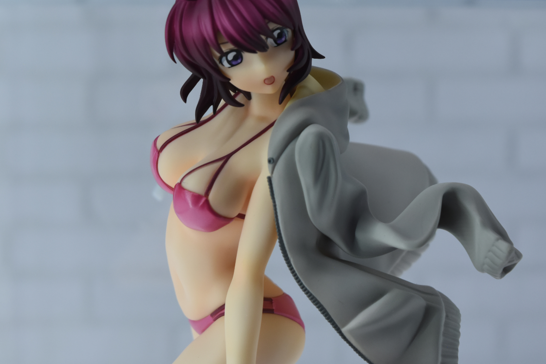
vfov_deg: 15.3
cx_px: 219
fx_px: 1350
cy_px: 140
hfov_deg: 22.8
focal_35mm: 89
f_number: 8
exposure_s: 1/400
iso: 640
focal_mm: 46
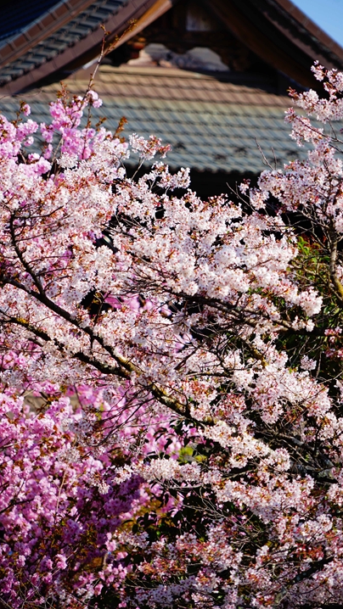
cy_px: 291
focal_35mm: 280
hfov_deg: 4.3
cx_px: 186
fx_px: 4526
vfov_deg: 7.7
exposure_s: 1/200
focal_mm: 240
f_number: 6.3
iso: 50
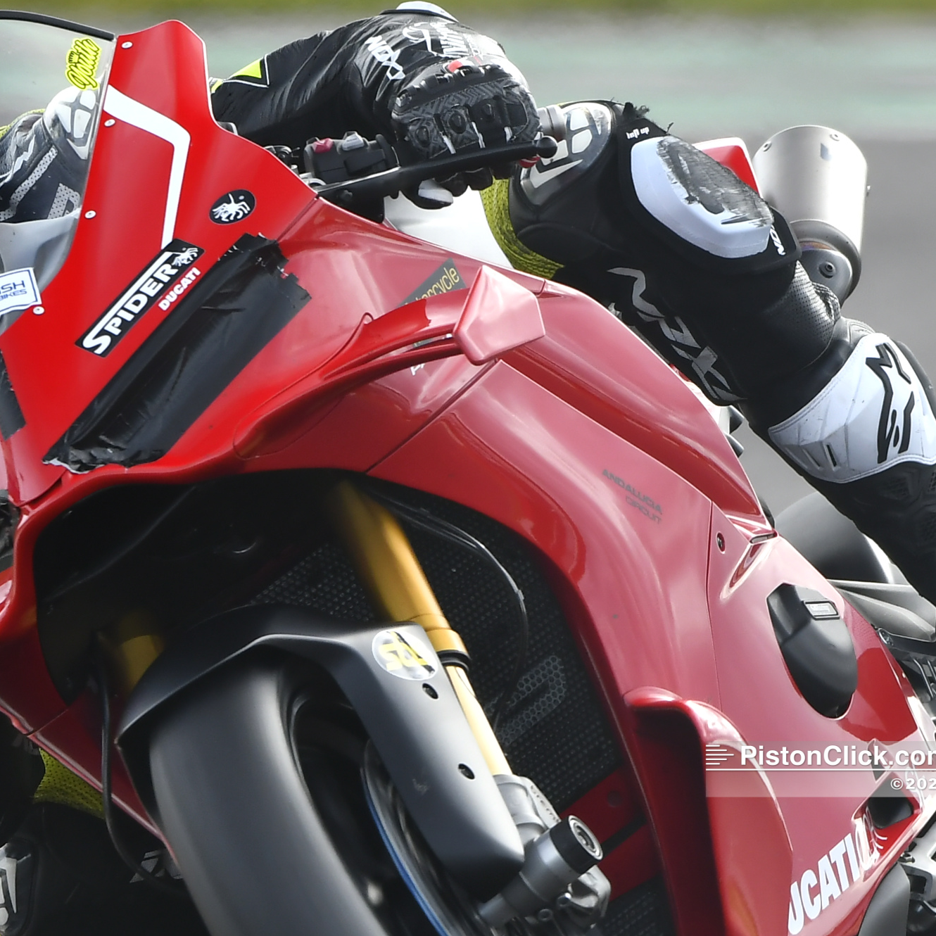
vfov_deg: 2.6
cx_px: 305
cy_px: 468
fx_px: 20527
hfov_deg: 2.6
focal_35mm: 671
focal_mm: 350
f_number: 5.6
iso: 400
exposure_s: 1/320
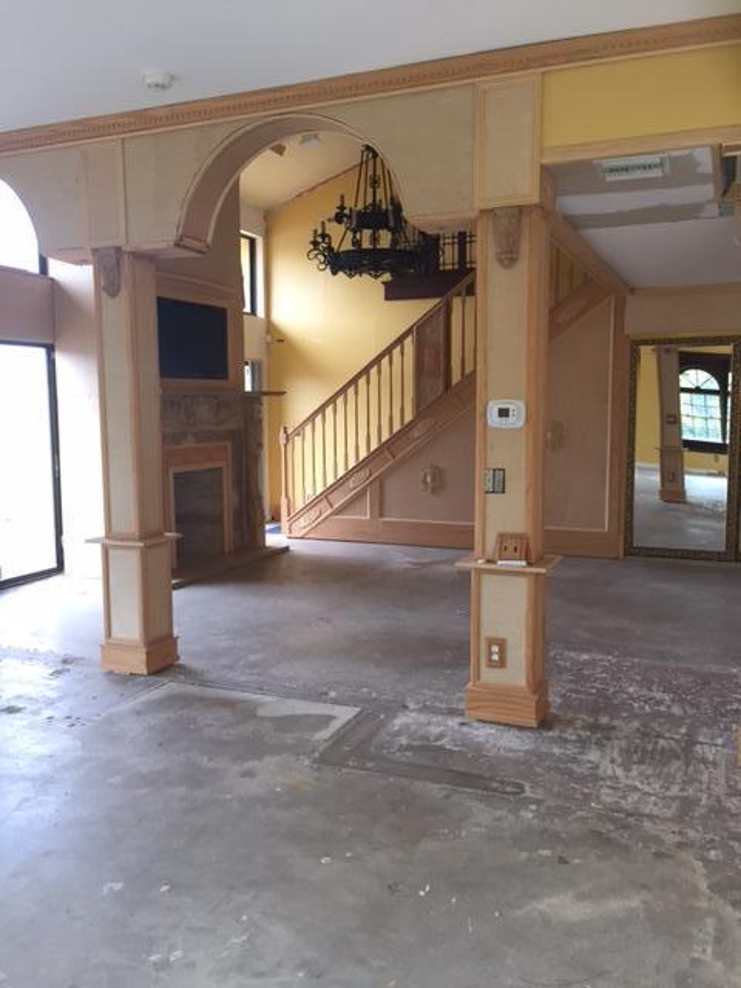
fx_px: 828
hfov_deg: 48.2
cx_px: 370
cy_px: 494
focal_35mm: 29
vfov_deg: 61.7
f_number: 2.2
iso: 64
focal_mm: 4.15
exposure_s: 1/30
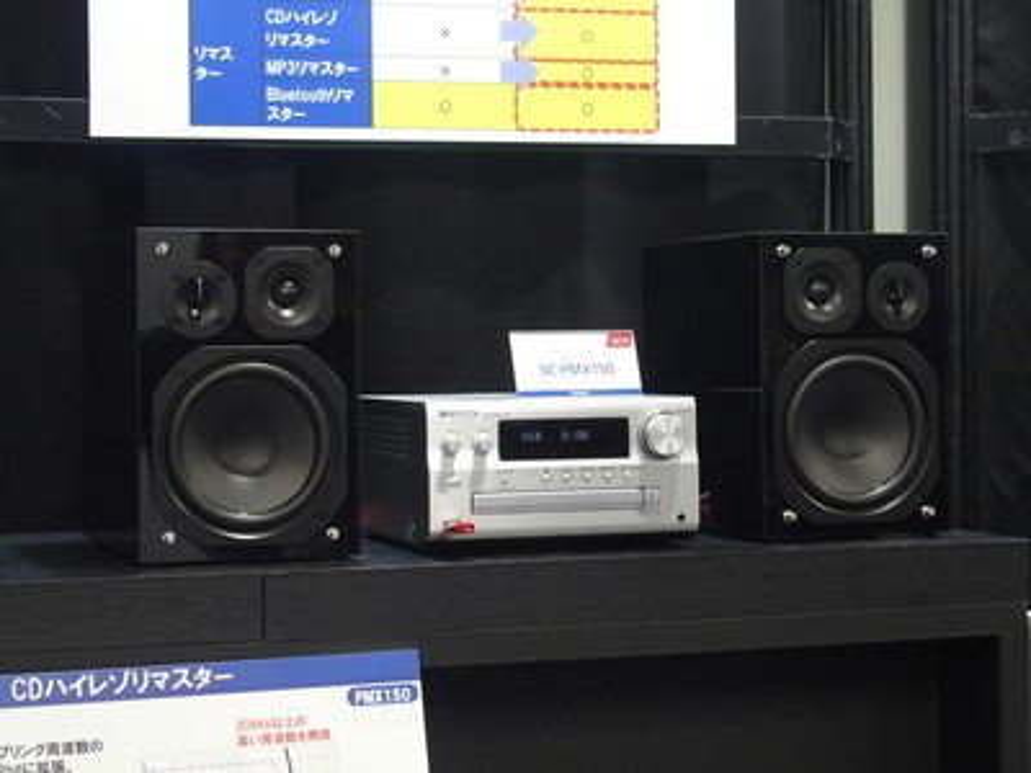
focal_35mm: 76
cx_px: 516
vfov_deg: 19.4
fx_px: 2264
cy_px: 386
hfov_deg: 25.7
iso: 800
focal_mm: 16.1
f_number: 2.8
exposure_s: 1/60
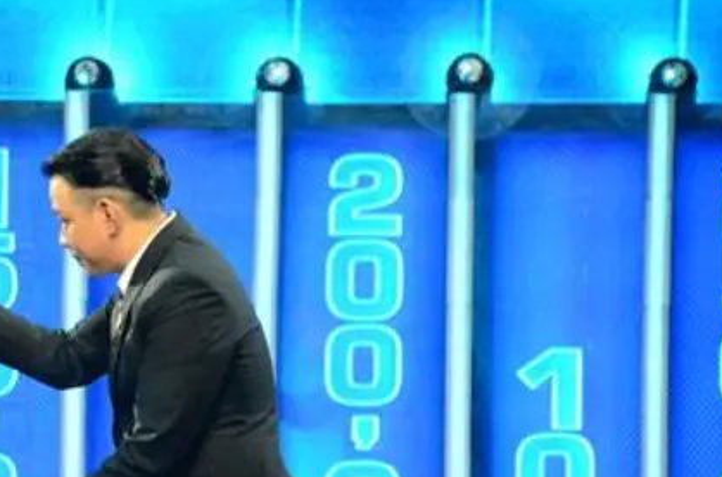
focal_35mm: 392
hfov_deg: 5.3
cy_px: 373
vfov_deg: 3.5
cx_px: 60
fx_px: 7838
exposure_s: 1/200
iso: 5000
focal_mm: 140
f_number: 5.6
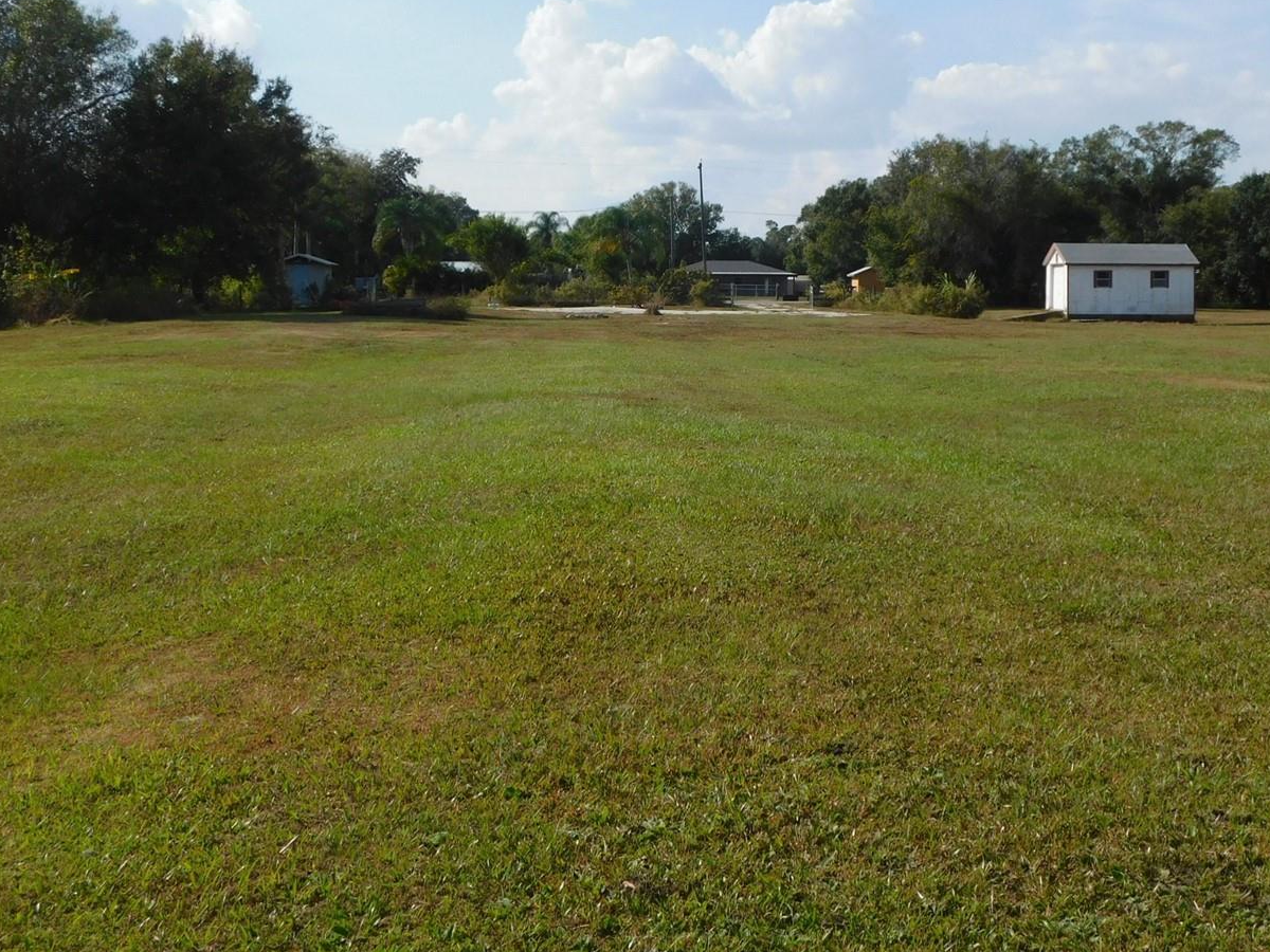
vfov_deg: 30.1
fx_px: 1761
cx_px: 741
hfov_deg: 39.5
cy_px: 335
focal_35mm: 48
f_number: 7
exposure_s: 1/400
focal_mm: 6.3
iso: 125
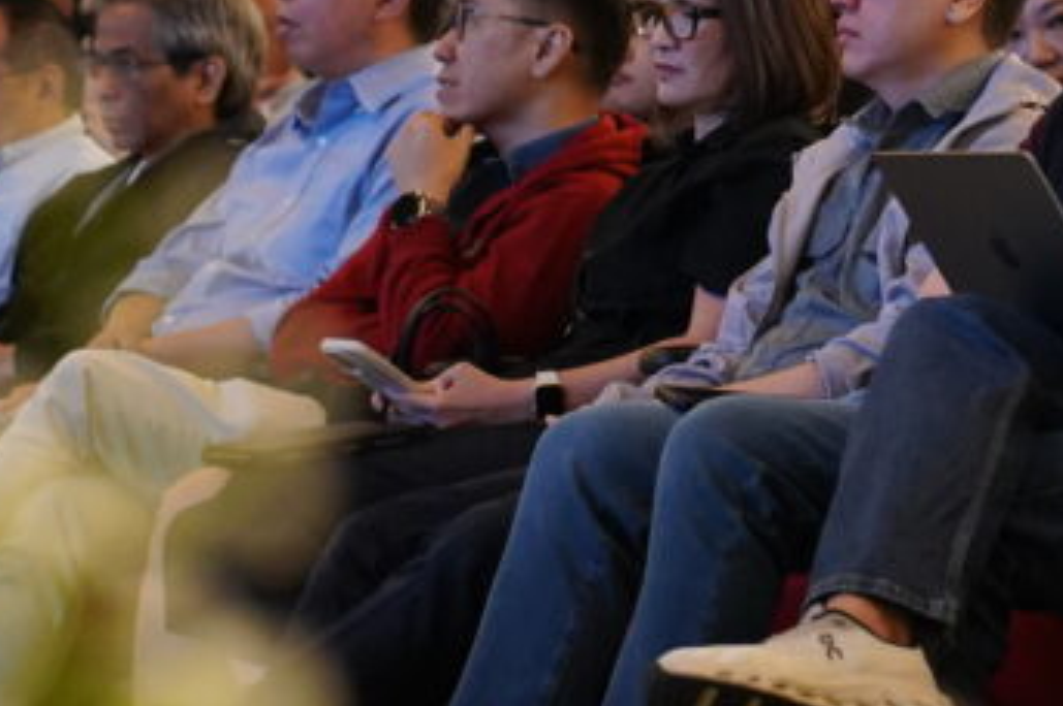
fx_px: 7404
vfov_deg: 5.5
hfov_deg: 8.2
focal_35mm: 251
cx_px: 1044
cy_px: 65
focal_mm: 75
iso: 4000
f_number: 2.8
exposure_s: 1/125
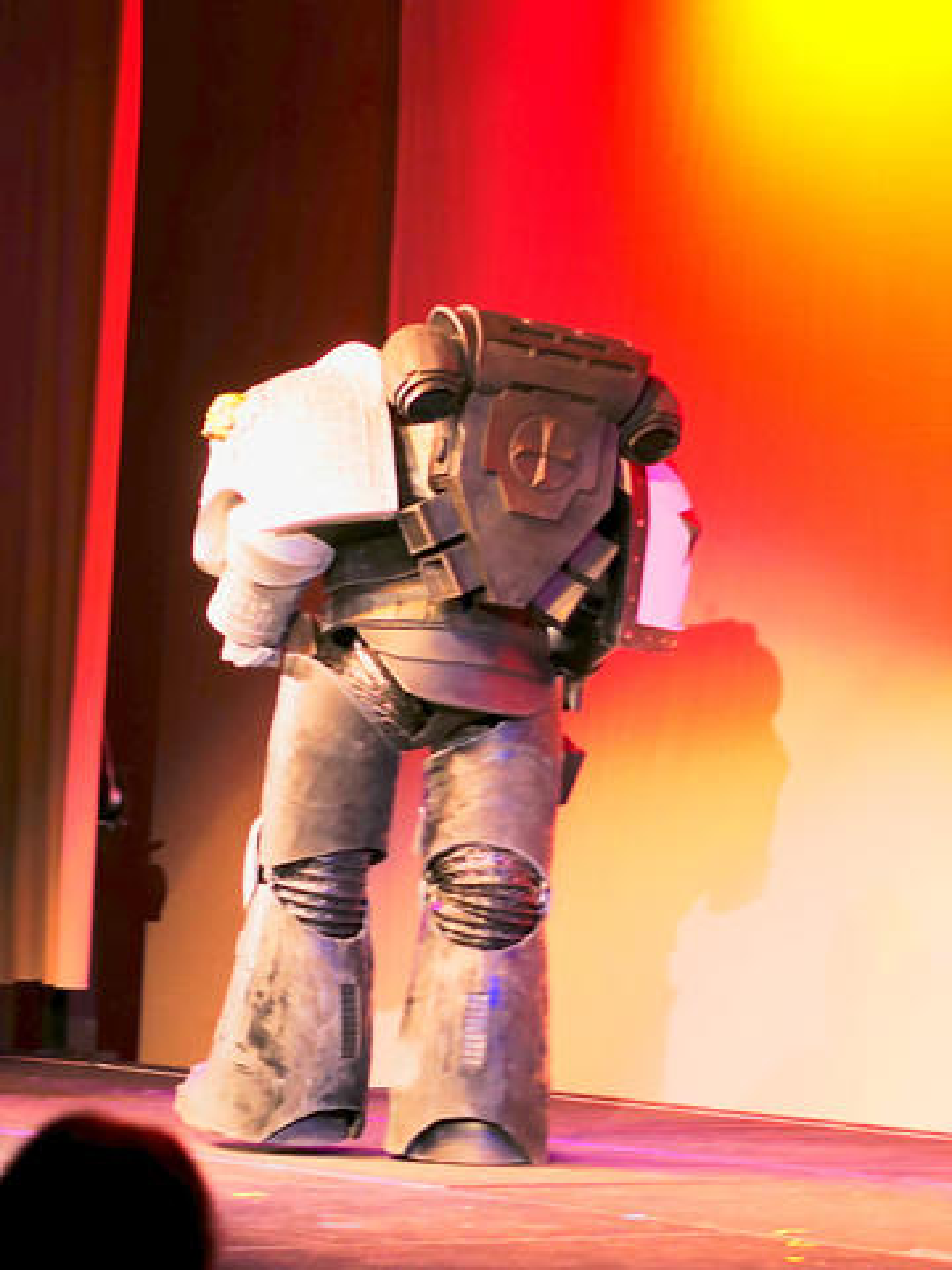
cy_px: 635
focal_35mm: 90
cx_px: 476
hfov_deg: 16.4
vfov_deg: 21.8
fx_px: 3300
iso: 320
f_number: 2.2
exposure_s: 1/100
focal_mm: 45
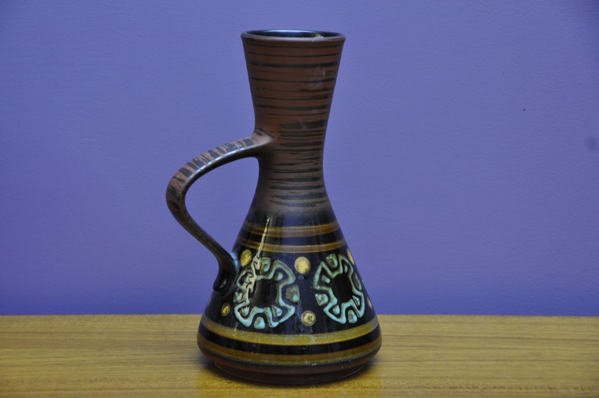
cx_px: 300
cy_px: 199
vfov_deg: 16.2
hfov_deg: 24.2
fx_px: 1396
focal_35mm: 84
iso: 800
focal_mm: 56
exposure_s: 1/3
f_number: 5
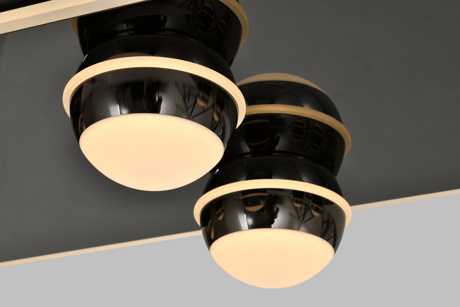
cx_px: 230
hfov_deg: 20.4
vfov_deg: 13.7
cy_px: 154
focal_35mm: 100
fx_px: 1278
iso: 125
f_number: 22
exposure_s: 1/60
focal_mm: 100
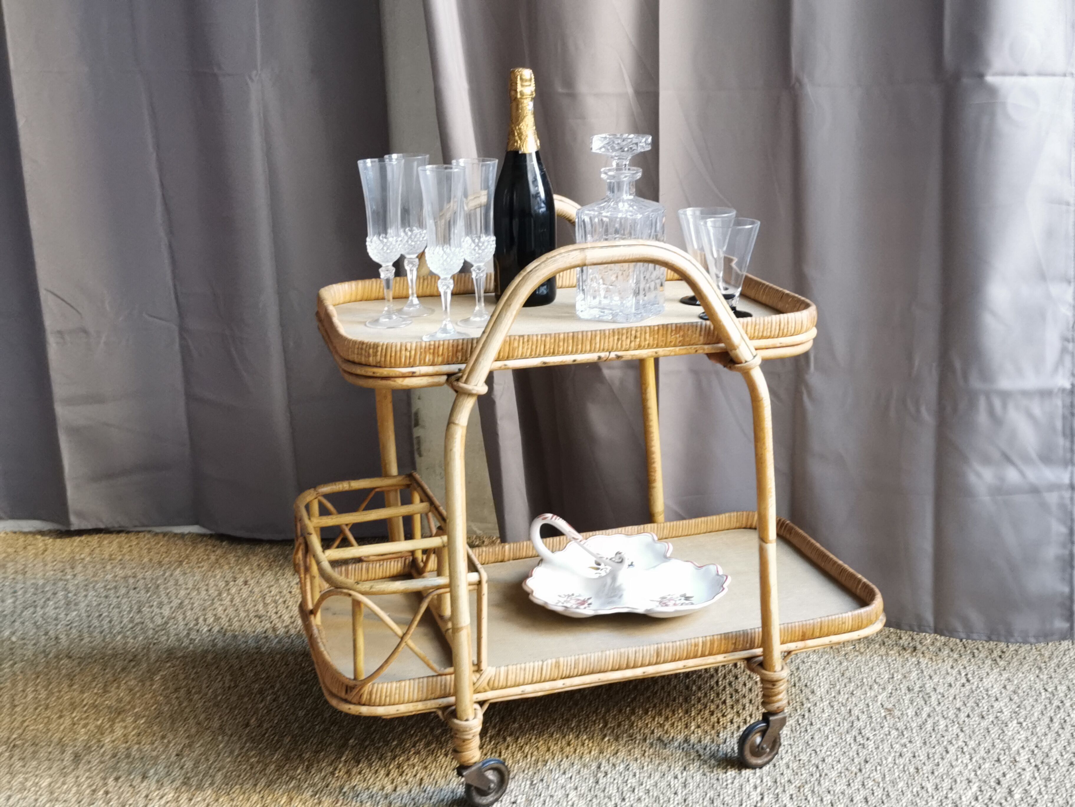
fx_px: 1397
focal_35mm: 45
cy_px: 404
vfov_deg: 32.2
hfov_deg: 42.1
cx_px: 538
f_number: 1.8
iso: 125
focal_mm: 5.58
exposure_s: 1/50
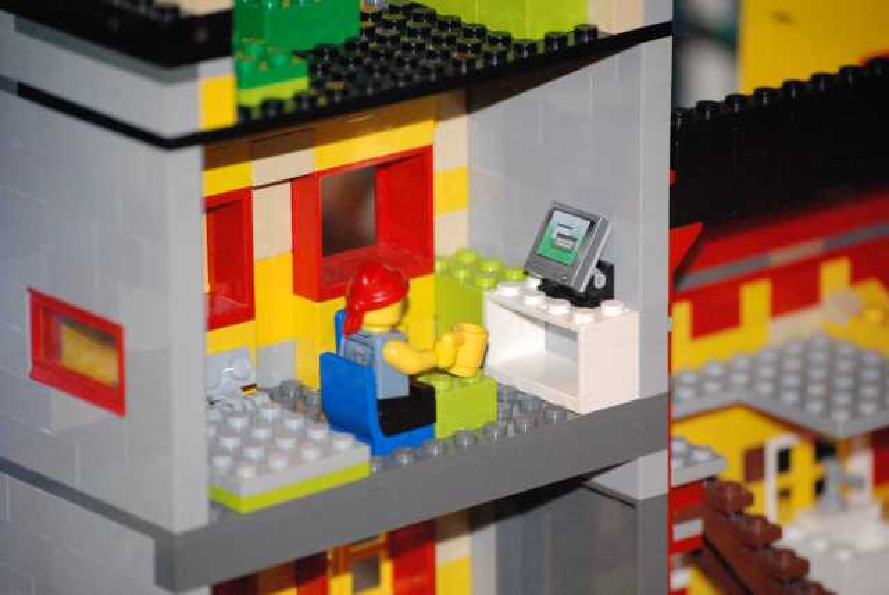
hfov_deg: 12.4
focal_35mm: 165
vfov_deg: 8.3
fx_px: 4078
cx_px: 444
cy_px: 298
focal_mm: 110
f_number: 7.1
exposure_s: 1/60
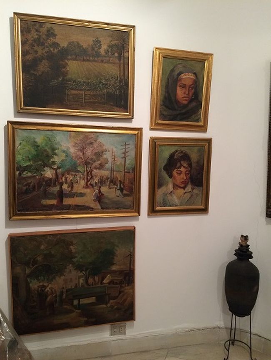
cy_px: 180
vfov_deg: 61.6
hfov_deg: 48.2
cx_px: 136
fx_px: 303
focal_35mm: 29
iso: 200
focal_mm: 4.15
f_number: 2.2
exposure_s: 1/33
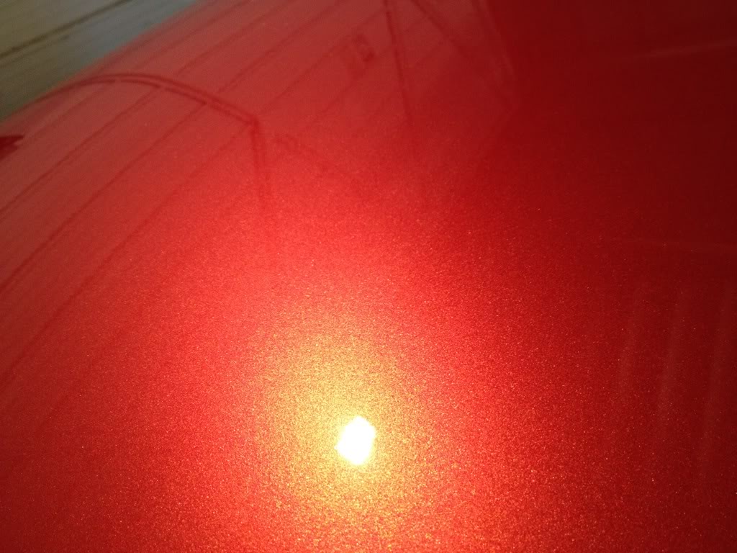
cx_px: 368
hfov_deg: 52.6
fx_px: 745
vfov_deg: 40.7
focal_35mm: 35
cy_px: 276
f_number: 2.4
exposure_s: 1/20
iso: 200
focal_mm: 4.3
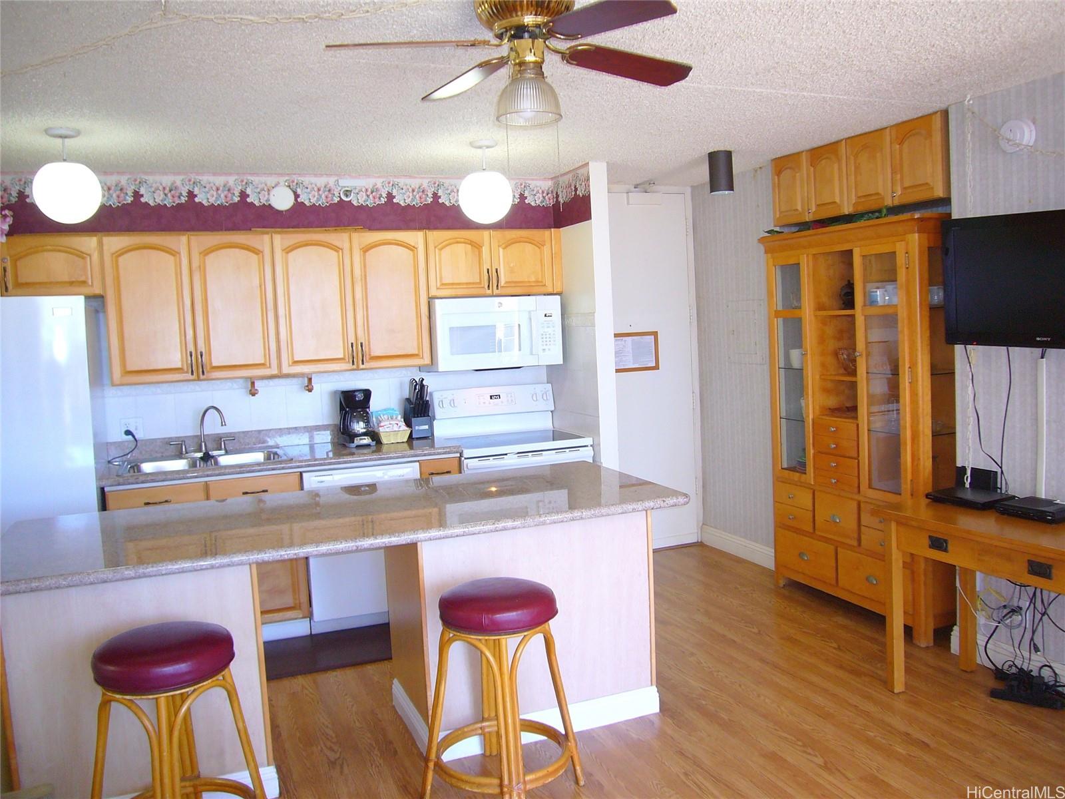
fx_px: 861
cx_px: 532
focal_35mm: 28
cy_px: 400
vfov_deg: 49.7
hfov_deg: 63.4
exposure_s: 1/15
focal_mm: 4.6
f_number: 2.8
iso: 100
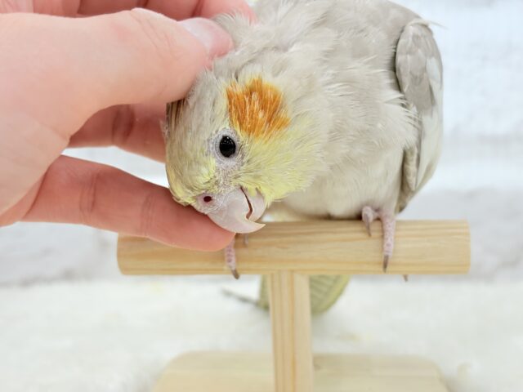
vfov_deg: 28.0
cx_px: 262
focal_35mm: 52
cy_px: 196
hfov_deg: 36.8
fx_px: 786
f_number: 1.6
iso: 64
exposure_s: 1/100
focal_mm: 5.96
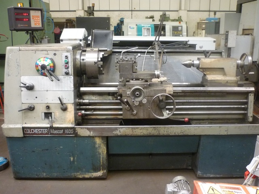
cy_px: 97
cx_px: 130
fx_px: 247
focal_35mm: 33
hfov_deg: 55.4
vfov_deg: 42.9
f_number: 2.8
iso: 320
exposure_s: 1/30
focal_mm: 5.5
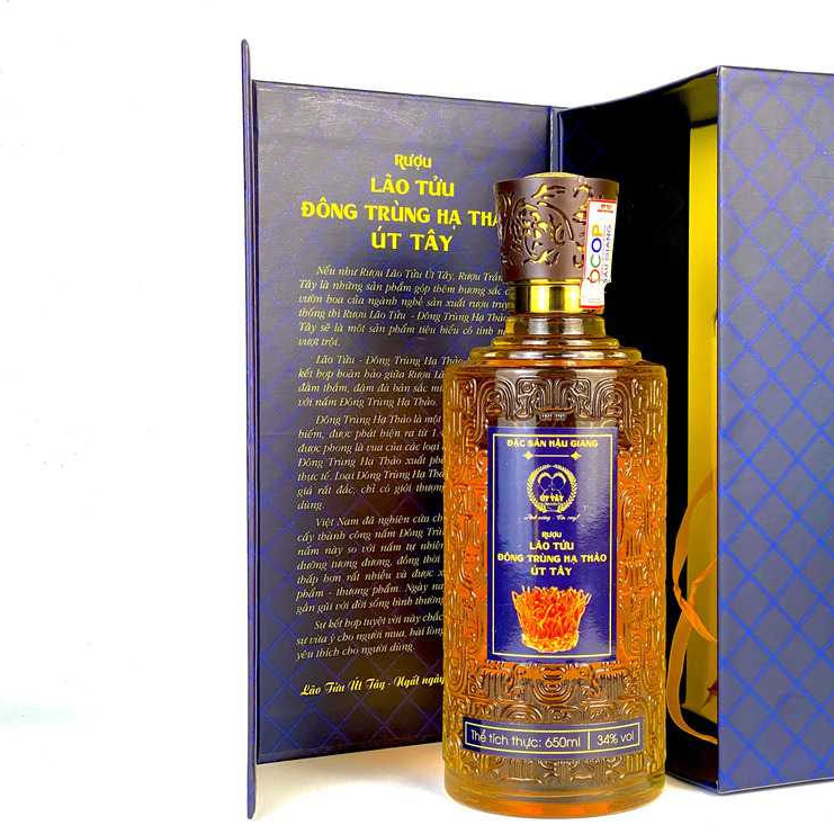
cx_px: 548
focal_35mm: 62
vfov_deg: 27.7
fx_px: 1690
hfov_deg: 27.6
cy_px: 415
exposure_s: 1/122
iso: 40
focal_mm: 6
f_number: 2
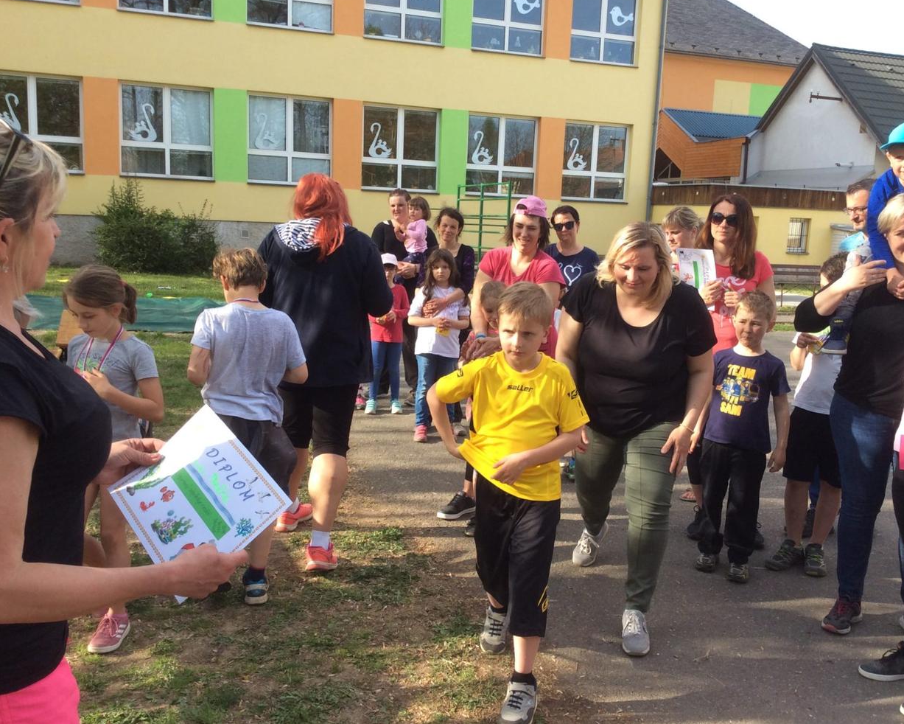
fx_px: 910
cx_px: 467
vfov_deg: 43.4
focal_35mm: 34
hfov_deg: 52.8
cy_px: 357
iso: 32
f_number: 2.4
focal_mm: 3.3
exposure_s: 1/336
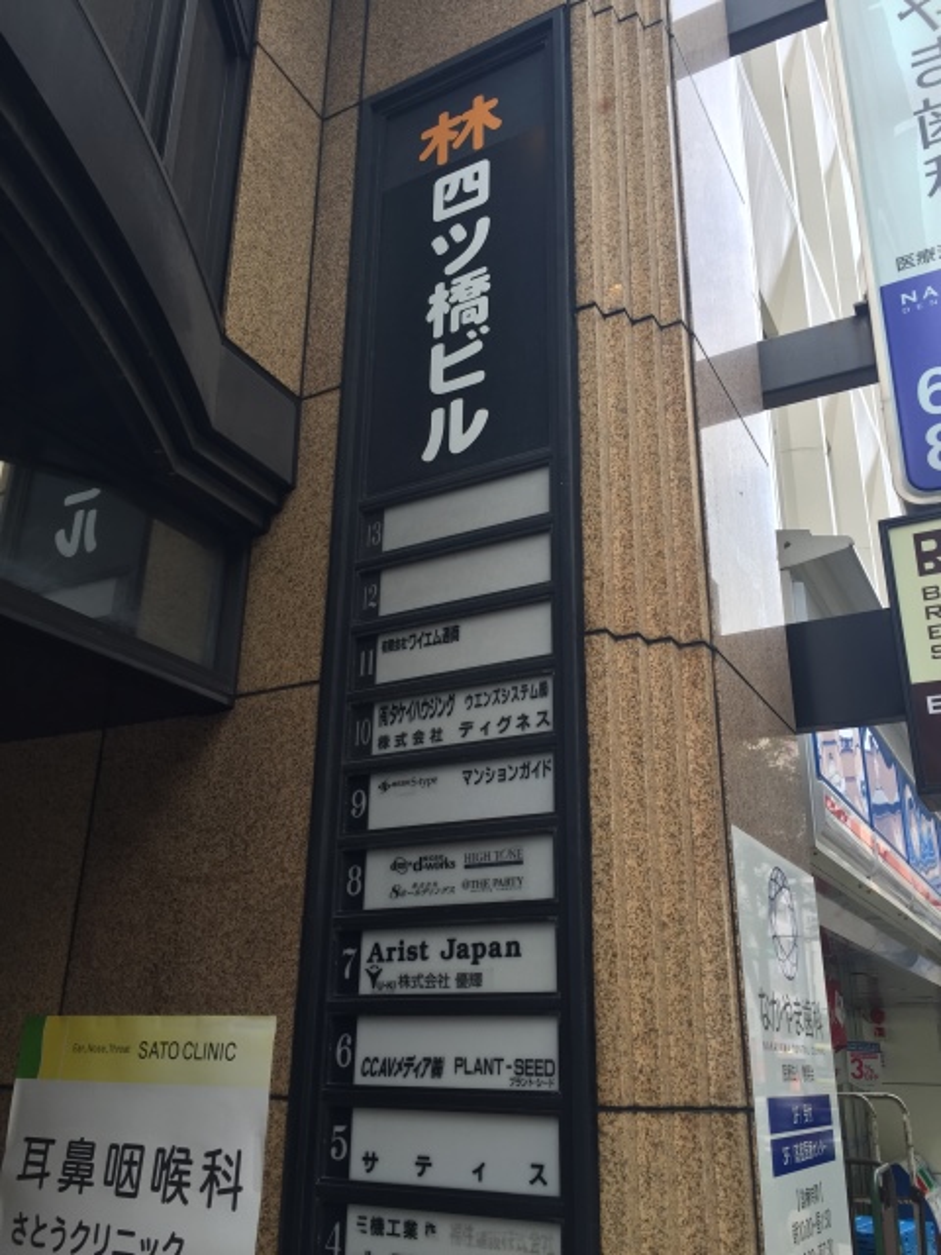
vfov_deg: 61.7
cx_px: 470
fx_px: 1051
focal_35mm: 29
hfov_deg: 48.2
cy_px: 628
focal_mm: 4.15
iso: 32
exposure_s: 1/130
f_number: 2.2
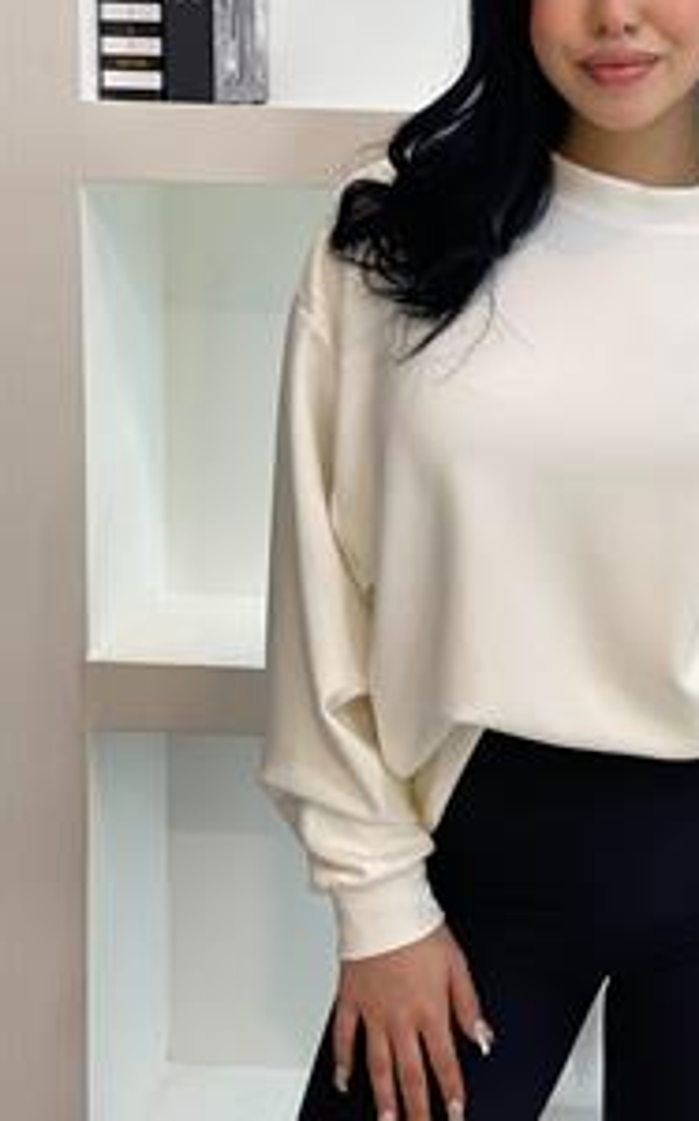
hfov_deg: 17.0
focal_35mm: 76
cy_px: 458
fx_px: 2321
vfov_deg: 27.1
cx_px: 576
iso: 80
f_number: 2
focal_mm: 6
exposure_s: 1/100
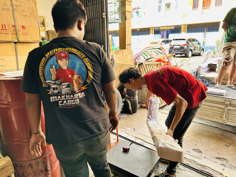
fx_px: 177
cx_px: 118
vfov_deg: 53.1
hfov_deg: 67.3
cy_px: 88
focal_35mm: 26
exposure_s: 1/121
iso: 80
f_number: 1.5
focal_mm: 5.7
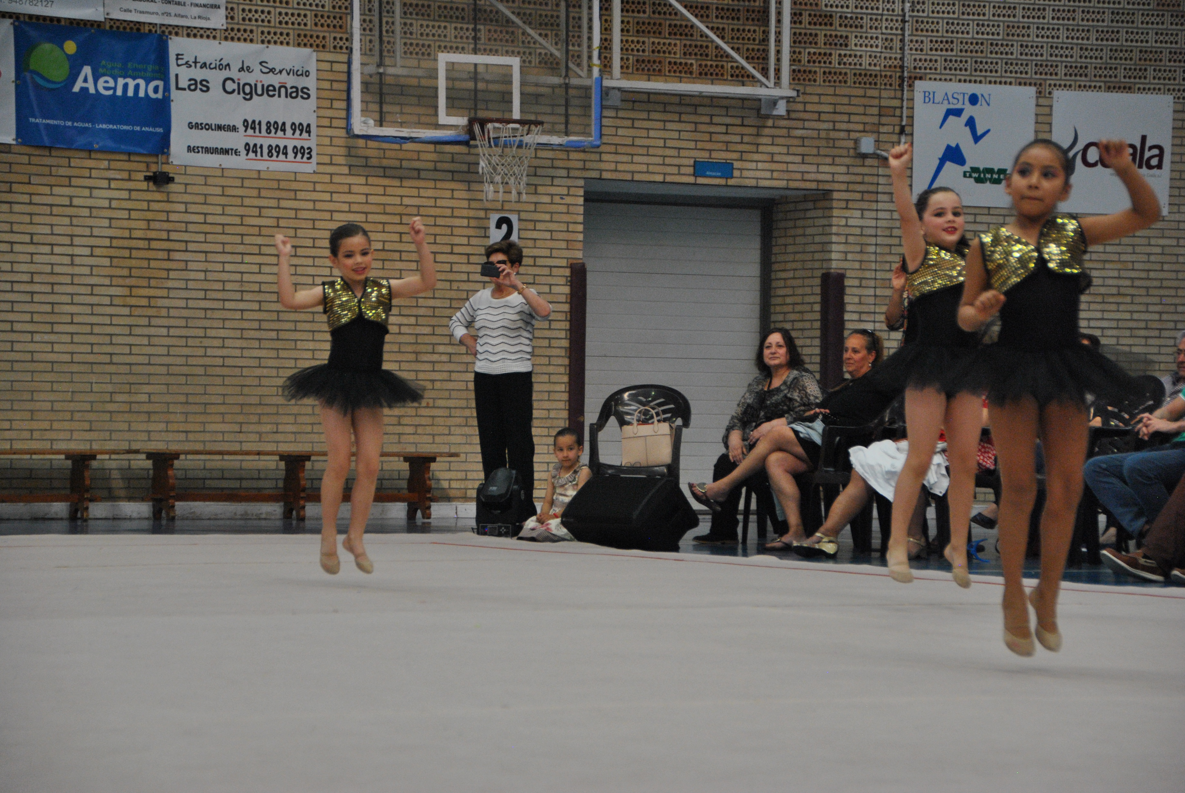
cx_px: 592
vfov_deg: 12.2
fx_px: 3708
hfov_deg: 18.2
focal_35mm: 112
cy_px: 396
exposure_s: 1/200
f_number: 5.3
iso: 800
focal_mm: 75
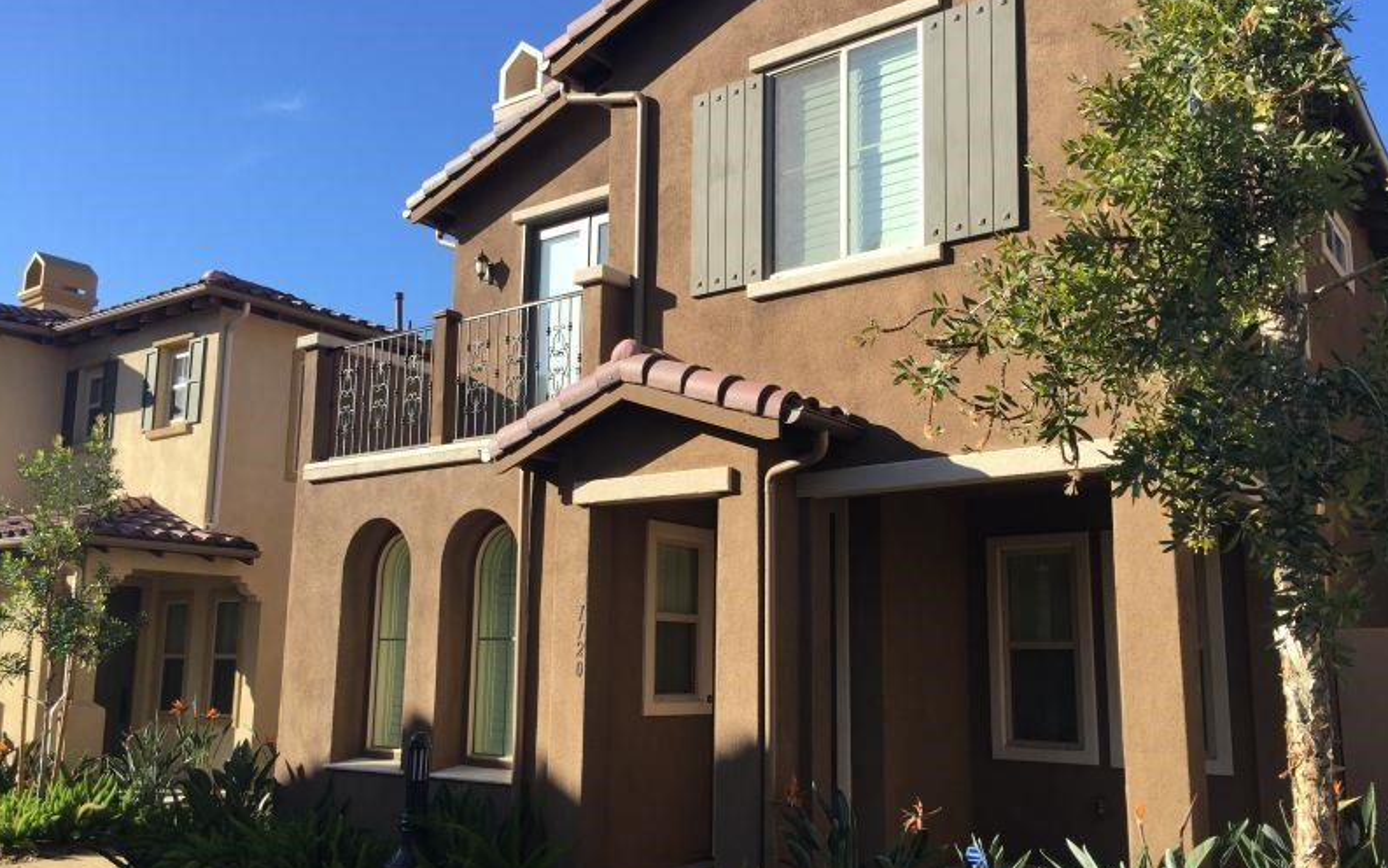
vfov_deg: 40.5
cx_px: 698
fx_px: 1173
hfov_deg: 61.2
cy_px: 492
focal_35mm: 31
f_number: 2.2
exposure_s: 1/1014
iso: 32
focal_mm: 4.15
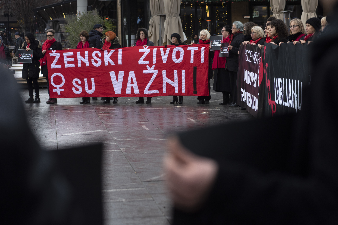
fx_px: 1052
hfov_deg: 18.3
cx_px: 169
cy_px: 112
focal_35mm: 112
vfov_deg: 12.2
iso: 400
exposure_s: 1/500
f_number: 4.5
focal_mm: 112
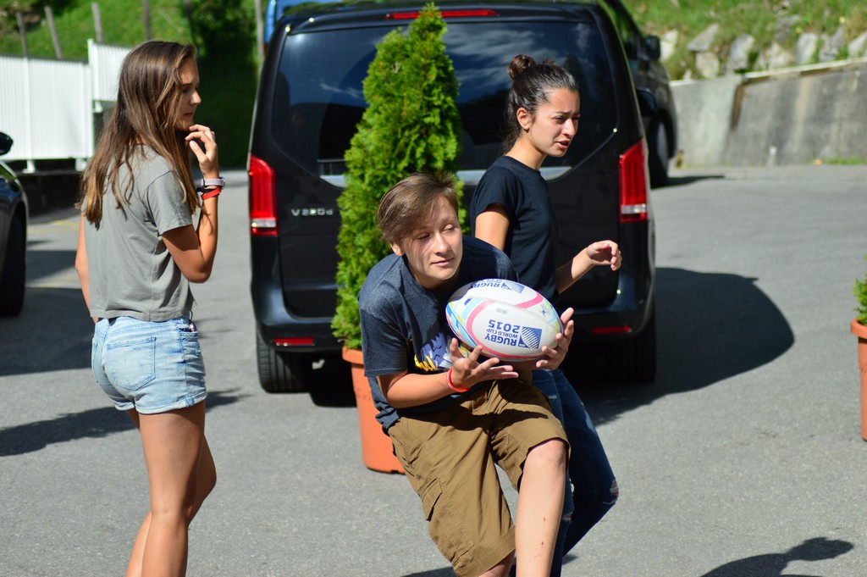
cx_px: 434
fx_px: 2527
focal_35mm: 105
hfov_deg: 19.5
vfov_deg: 13.0
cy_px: 288
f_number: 4
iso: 100
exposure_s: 1/1000
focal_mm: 70
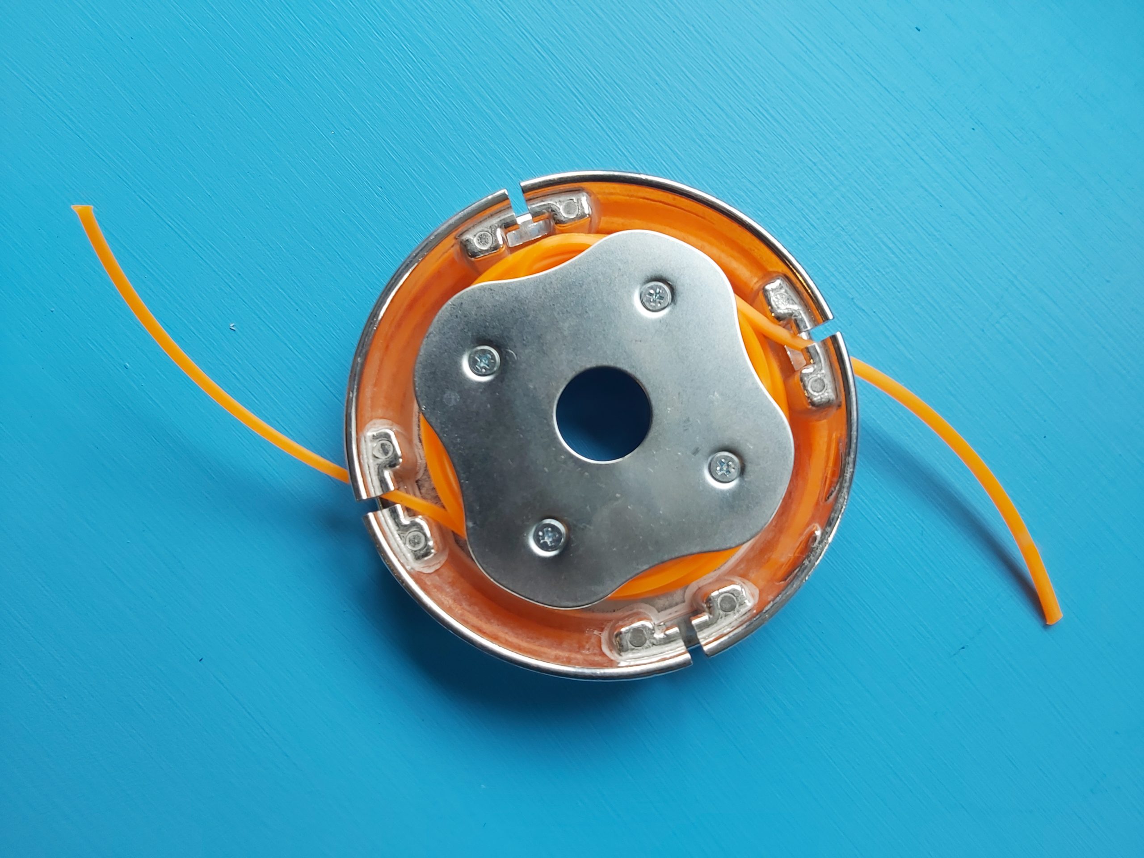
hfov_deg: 67.3
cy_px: 429
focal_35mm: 26
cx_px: 572
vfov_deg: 53.1
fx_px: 859
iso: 64
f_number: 1.7
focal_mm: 3.92
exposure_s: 1/122
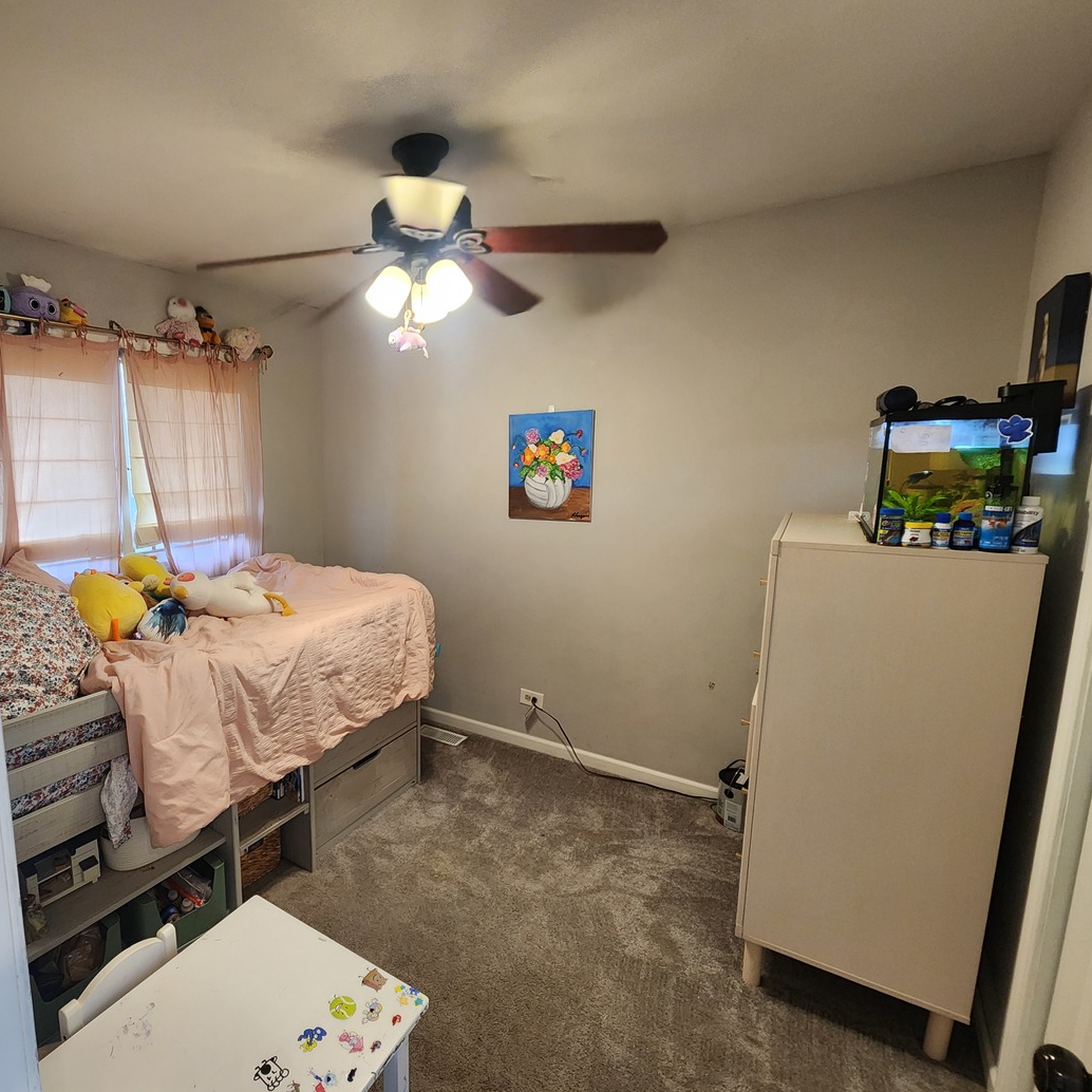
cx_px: 358
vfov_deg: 87.4
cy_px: 551
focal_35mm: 16
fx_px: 571
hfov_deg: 84.2
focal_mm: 2.2
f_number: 2.2
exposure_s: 1/60
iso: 320
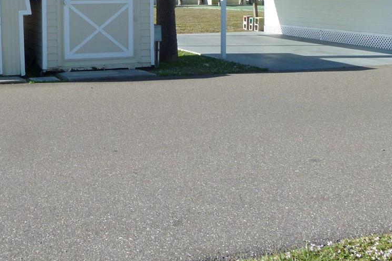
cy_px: 13
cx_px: 92
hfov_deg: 34.8
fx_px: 610
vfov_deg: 23.4
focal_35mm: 56
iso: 100
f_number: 4
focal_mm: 4.5
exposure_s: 1/800
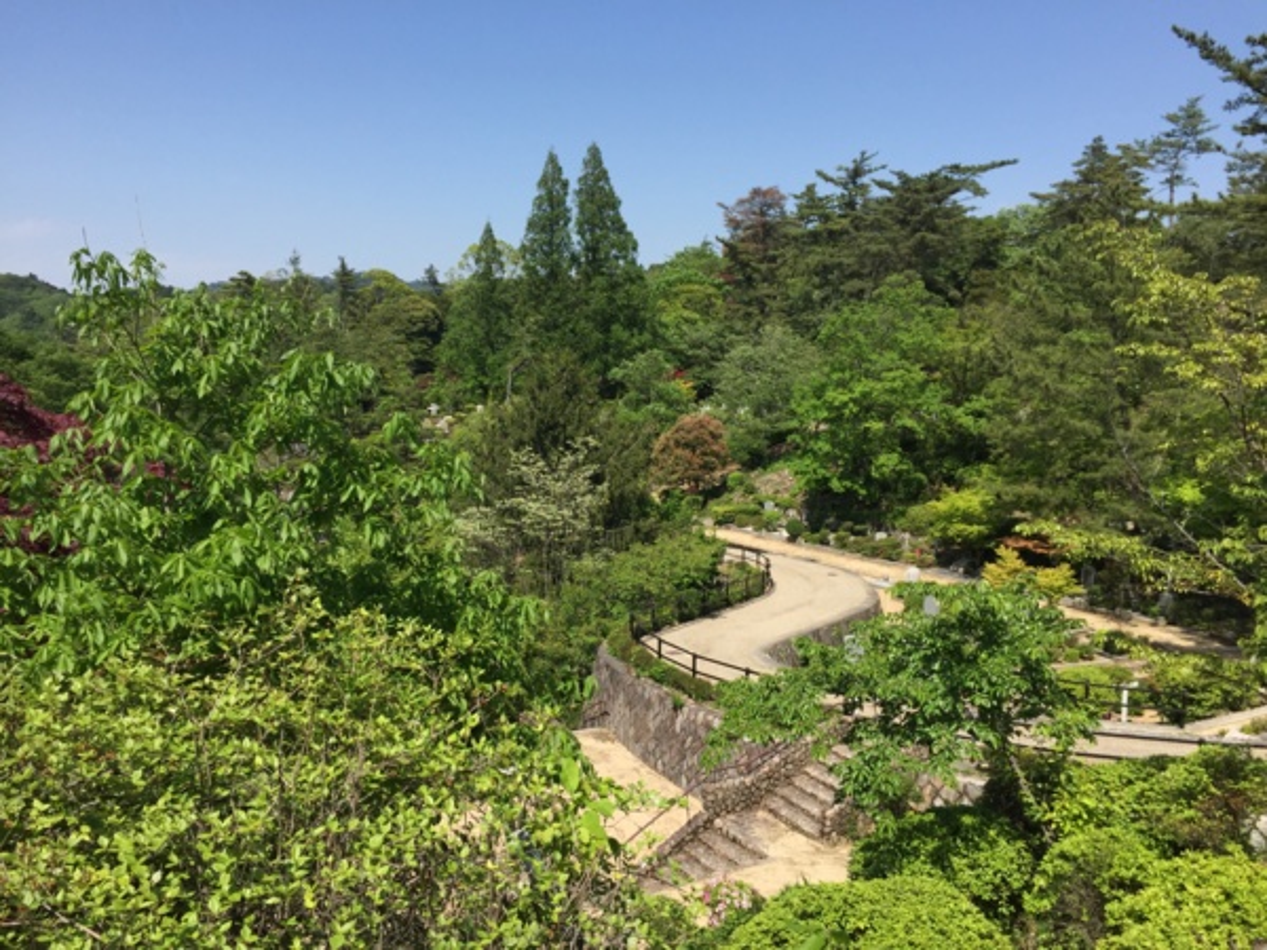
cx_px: 634
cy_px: 475
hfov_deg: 61.7
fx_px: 1061
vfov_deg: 48.2
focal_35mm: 29
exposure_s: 1/2326
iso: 32
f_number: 2.2
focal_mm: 4.15
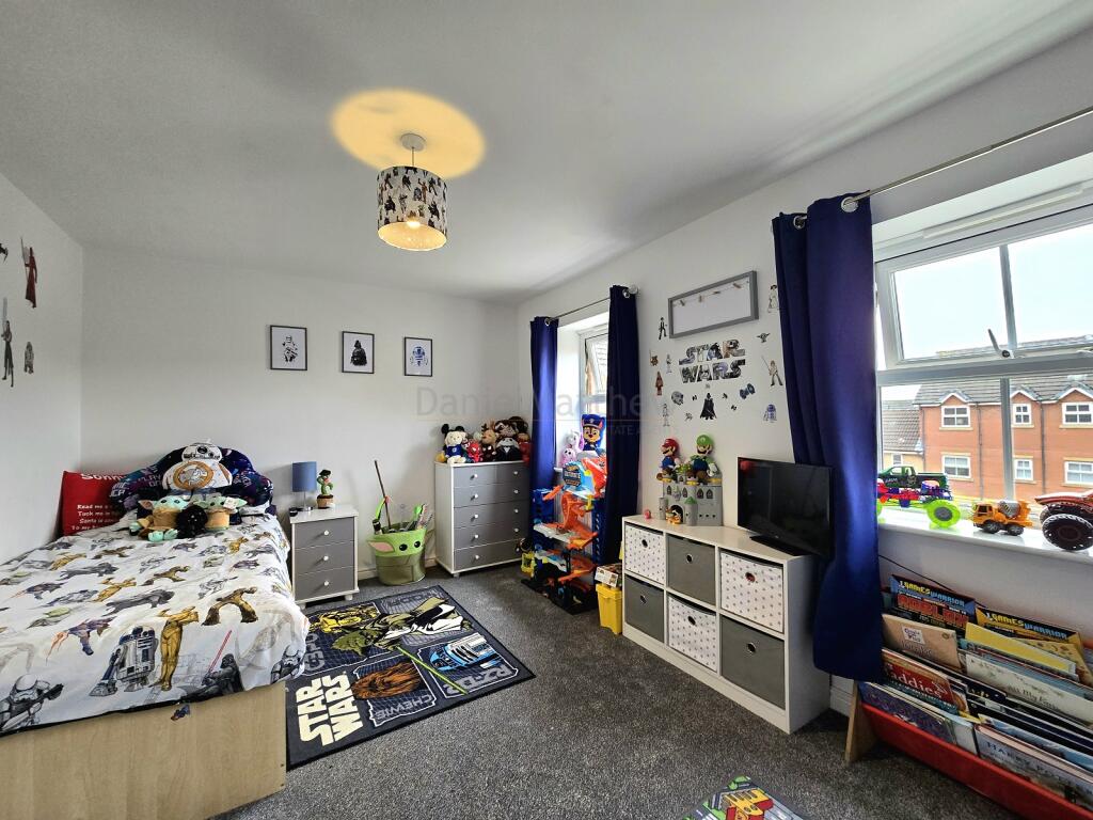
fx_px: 410
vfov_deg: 89.9
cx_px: 546
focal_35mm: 13
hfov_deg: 106.2
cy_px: 410
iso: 100
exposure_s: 1/50
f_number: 2.2
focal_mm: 2.2
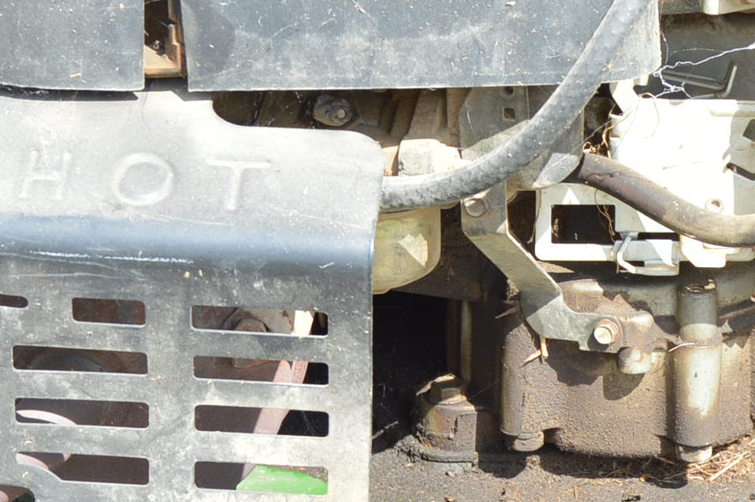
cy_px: 355
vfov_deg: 7.7
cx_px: 441
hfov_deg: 11.5
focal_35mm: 179
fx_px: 3751
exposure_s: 1/125
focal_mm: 38
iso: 100
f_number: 5.6
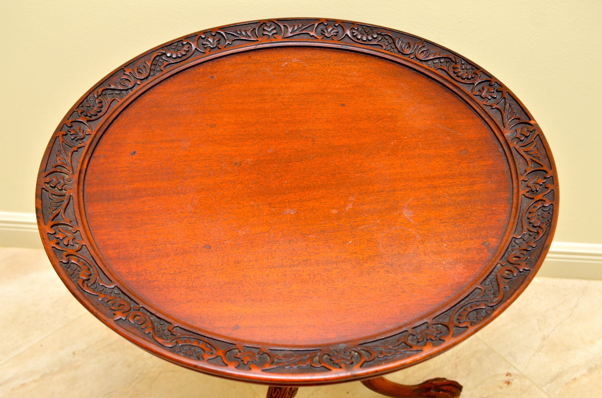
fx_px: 701
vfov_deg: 31.8
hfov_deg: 46.5
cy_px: 199
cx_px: 301
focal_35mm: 42
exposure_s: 1/100
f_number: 4
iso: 800
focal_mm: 28
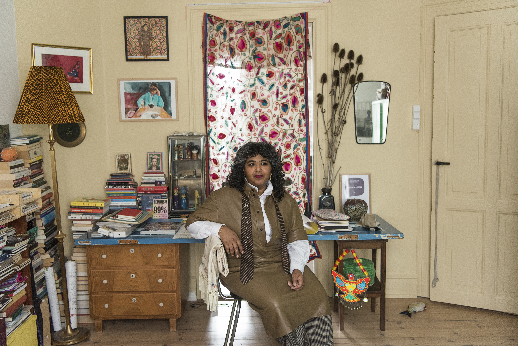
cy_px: 173
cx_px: 259
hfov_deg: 54.4
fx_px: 504
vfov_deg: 37.8
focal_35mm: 35
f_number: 2.8
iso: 1600
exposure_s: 1/100
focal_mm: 35
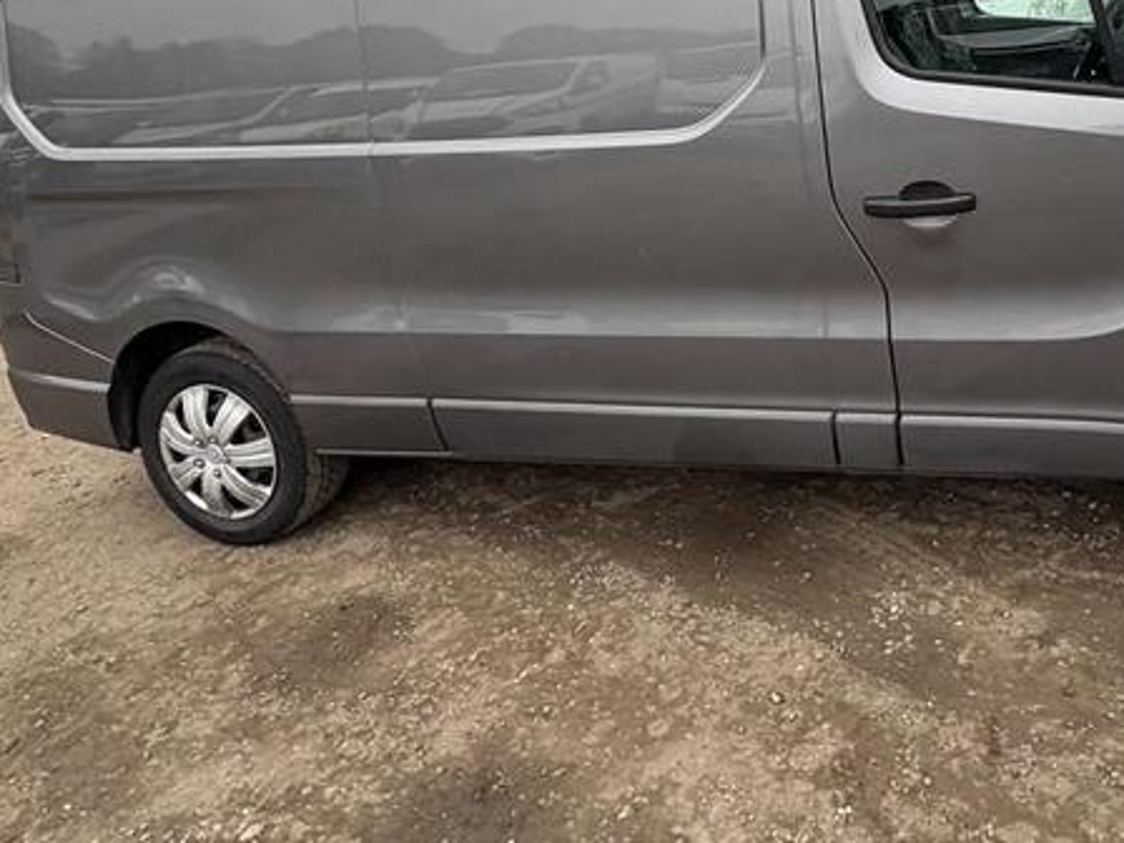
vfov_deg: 45.1
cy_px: 83
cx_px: 876
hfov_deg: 59.2
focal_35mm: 28
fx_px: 909
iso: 40
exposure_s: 1/207
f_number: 2.2
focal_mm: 2.22
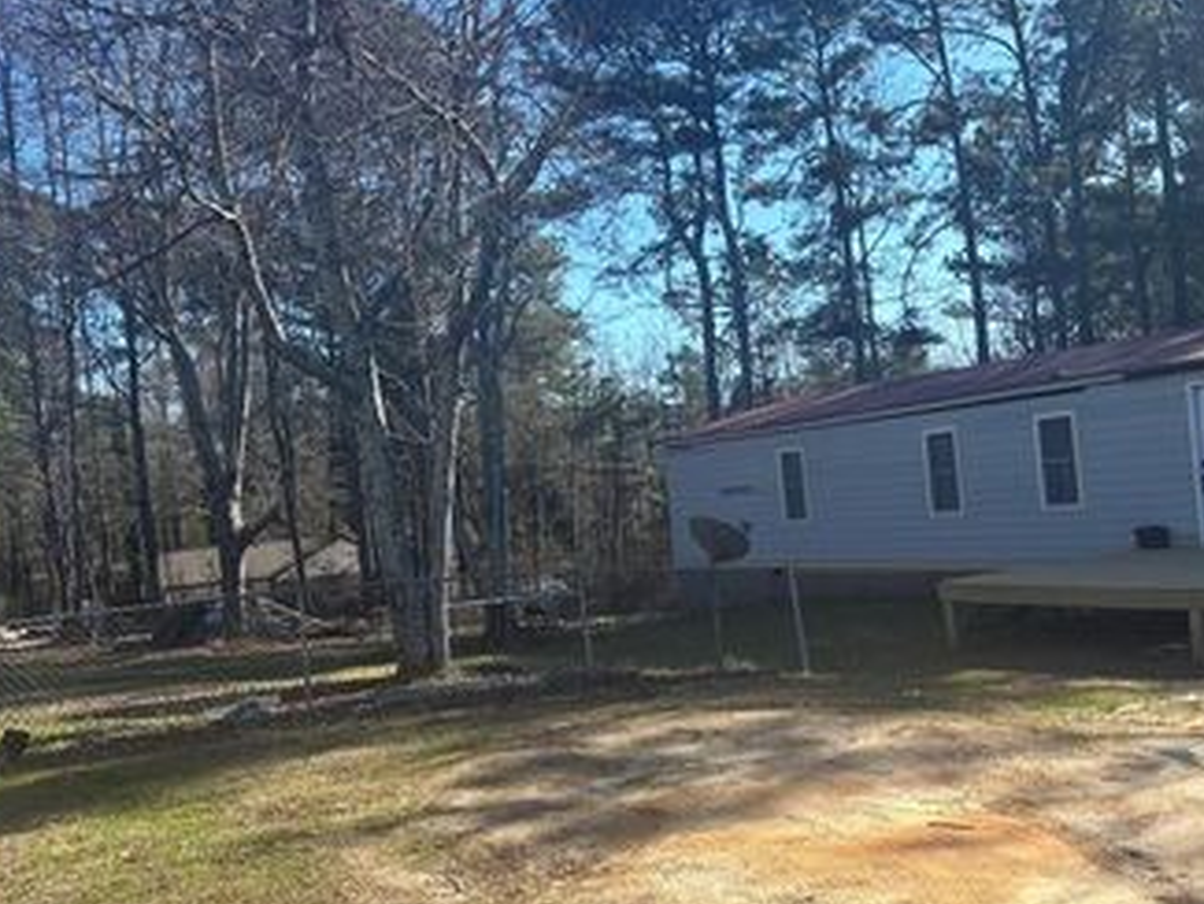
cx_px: 811
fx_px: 1392
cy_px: 472
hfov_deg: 46.0
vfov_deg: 36.0
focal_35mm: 40
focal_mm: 5.96
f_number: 1.6
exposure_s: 1/1477
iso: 50
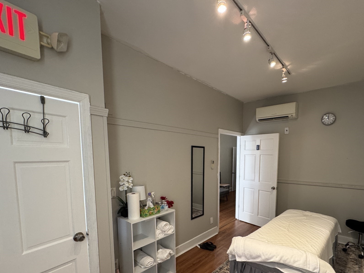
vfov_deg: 70.2
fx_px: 189
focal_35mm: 18
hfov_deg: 87.2
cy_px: 174
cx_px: 209
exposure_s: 1/60
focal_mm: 2.22
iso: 200
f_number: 2.2
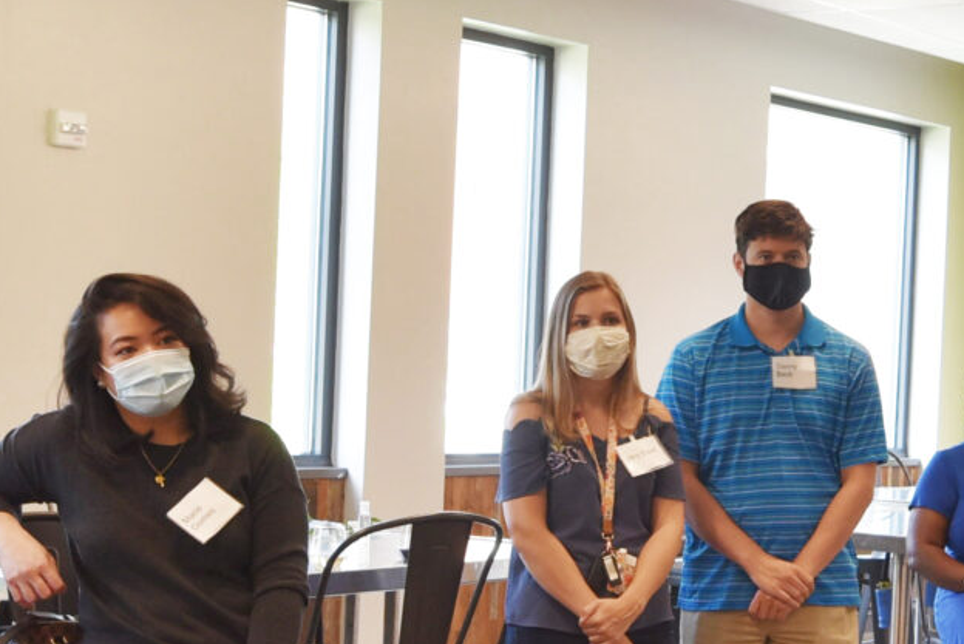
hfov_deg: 23.9
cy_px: 427
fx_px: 2197
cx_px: 921
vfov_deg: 16.6
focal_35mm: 82
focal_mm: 20
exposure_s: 1/80
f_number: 4.5
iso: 400
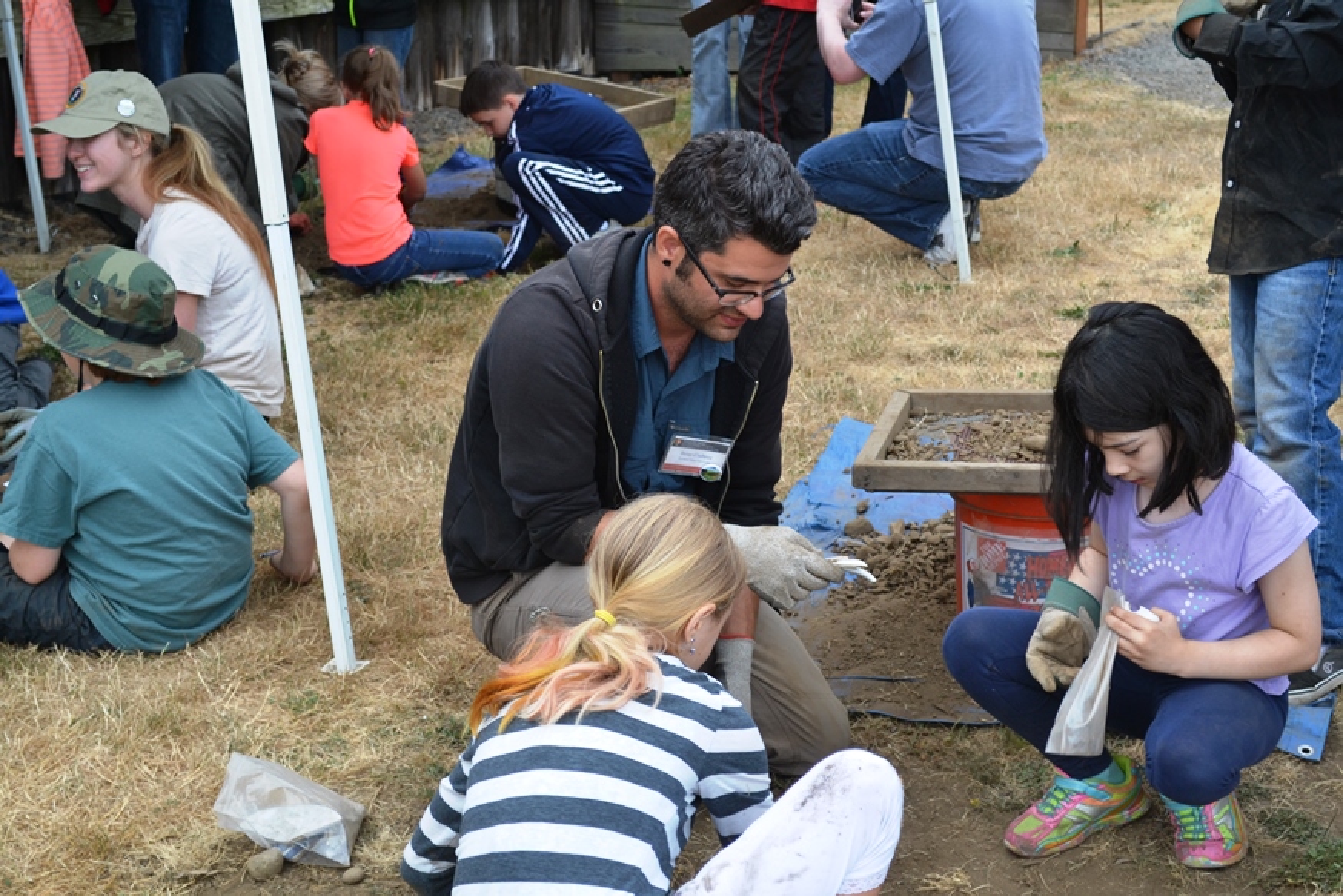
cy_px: 448
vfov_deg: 21.6
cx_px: 672
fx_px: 2350
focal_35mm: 63
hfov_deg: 31.9
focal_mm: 42
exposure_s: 1/125
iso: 160
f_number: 5.6
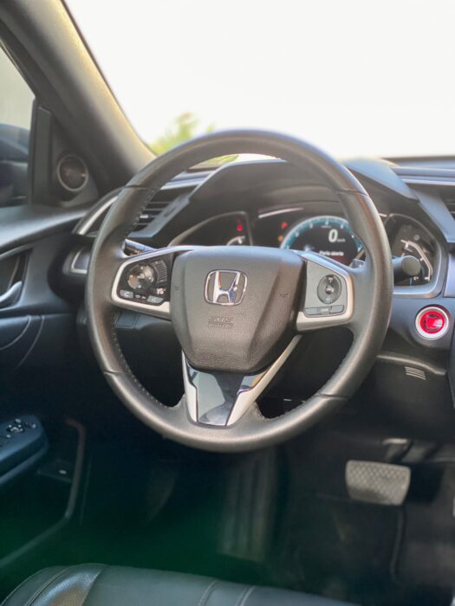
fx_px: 911
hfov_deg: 28.0
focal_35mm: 52
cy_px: 303
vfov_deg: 36.8
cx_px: 228
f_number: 2
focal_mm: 6
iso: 200
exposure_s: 1/122
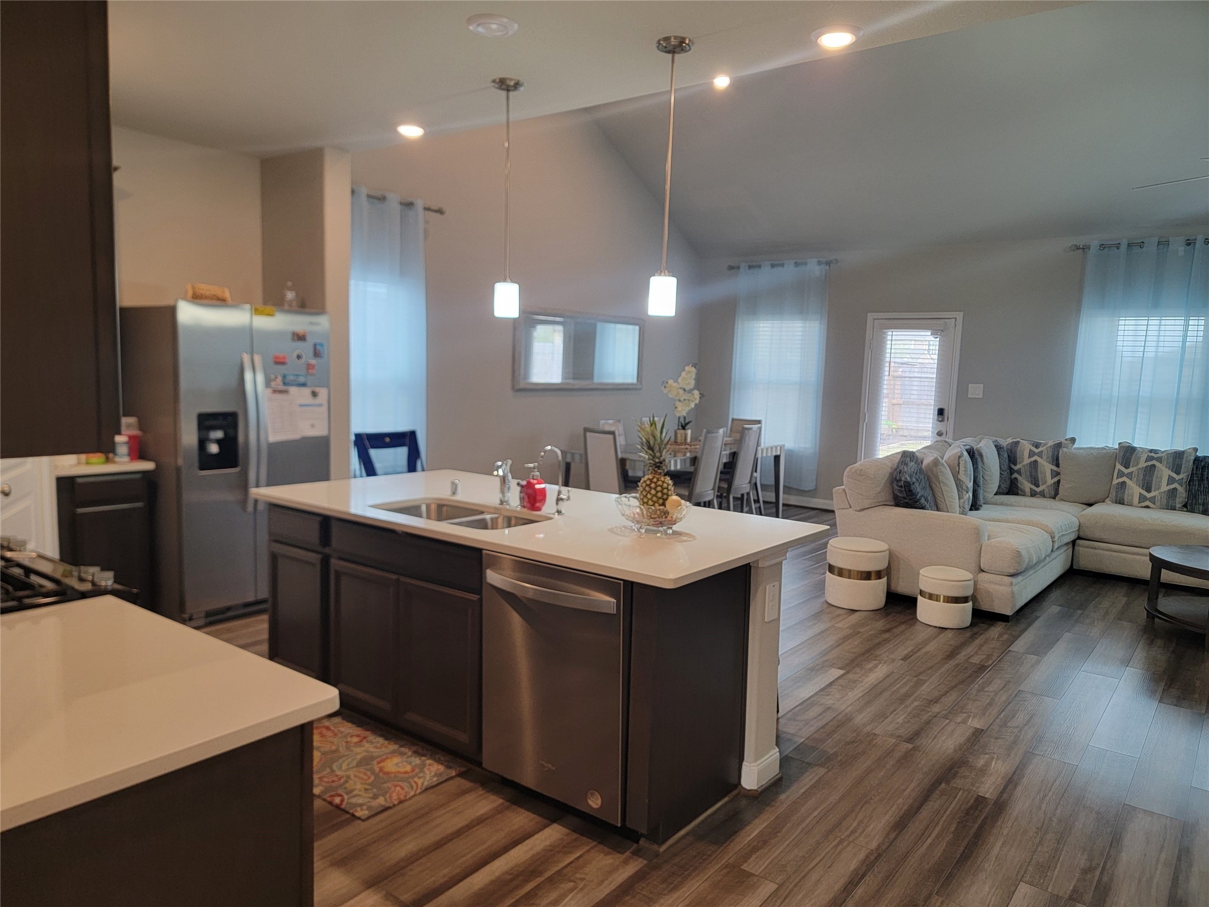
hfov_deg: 71.6
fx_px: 838
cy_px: 454
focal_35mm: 24
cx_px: 604
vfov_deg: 56.8
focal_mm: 6.7
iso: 200
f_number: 1.8
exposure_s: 1/120
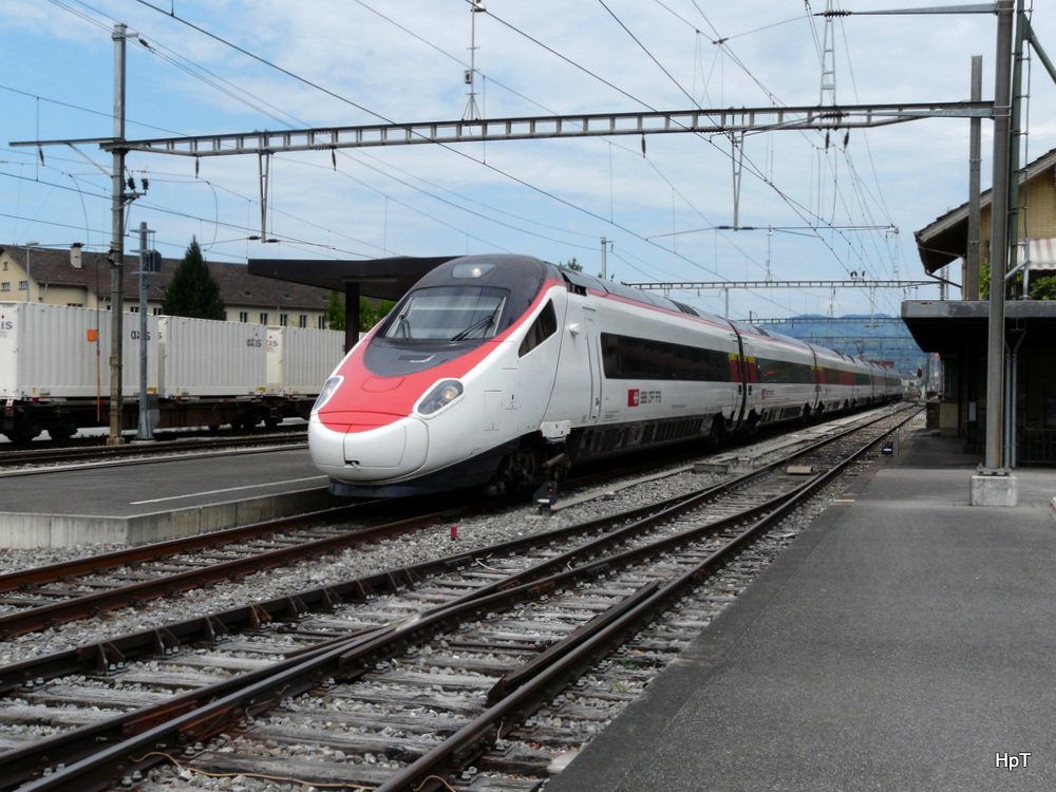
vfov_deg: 30.9
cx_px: 528
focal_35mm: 47
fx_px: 1434
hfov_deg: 40.4
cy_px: 396
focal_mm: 7.7
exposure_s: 1/500
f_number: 5.6
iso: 100
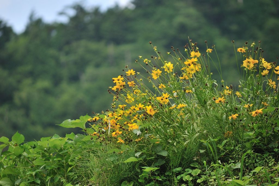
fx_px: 2322
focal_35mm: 300
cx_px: 140
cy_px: 93
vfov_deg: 4.6
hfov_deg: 6.9
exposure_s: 1/320
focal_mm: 200
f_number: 5.6
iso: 200
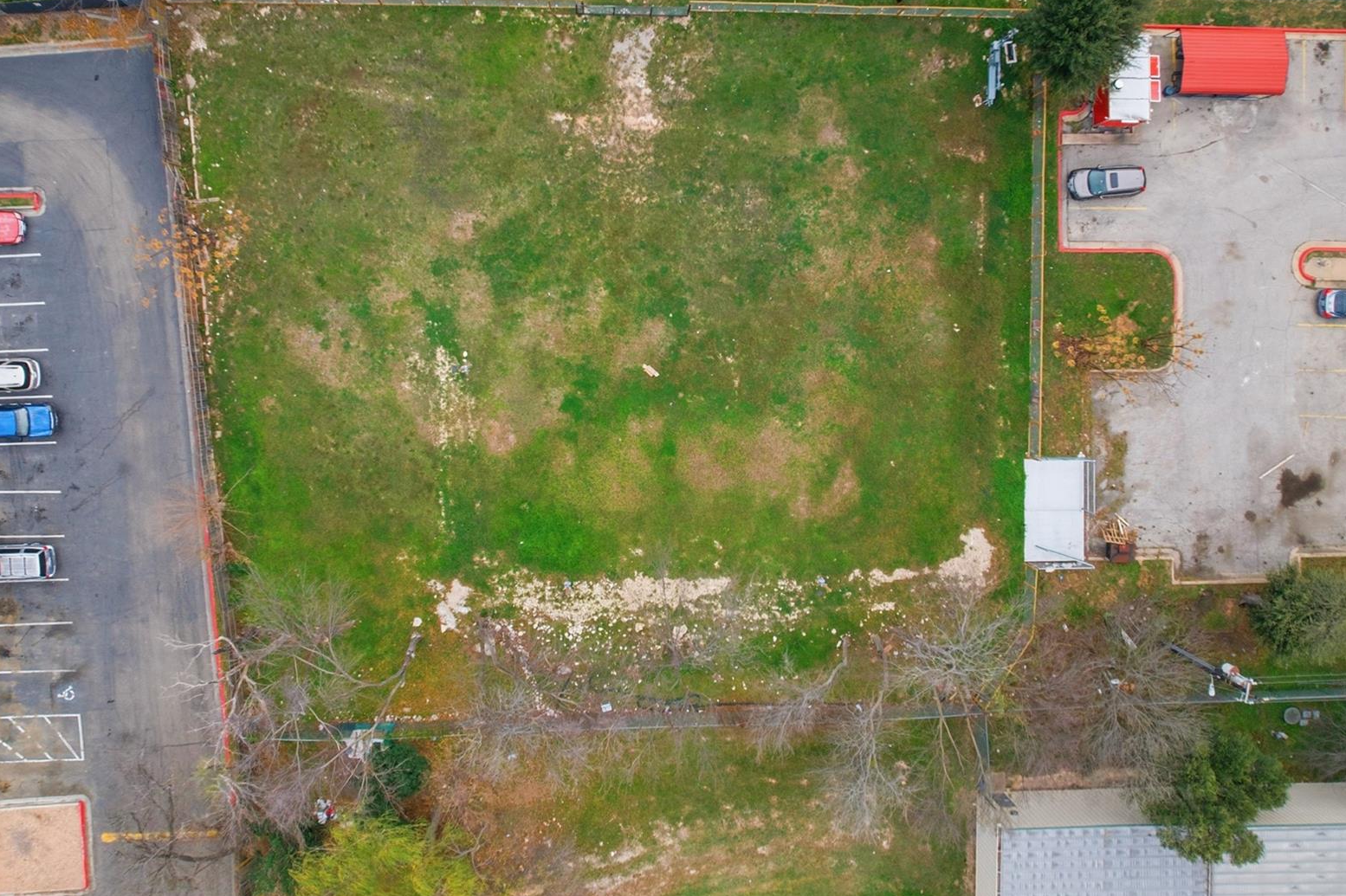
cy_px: 361
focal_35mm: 29
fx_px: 1084
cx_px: 676
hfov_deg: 63.7
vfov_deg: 44.7
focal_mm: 8.4
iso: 100
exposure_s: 1/25
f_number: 2.8
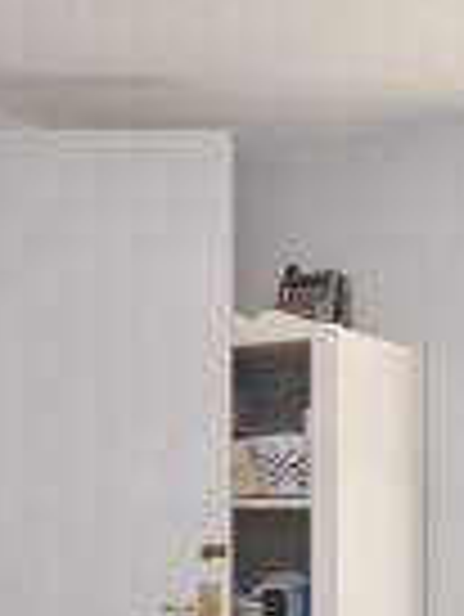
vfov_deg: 37.0
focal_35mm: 50
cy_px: 479
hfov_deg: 29.0
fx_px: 892
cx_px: 302
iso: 400
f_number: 5.6
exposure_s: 1/200
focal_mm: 10
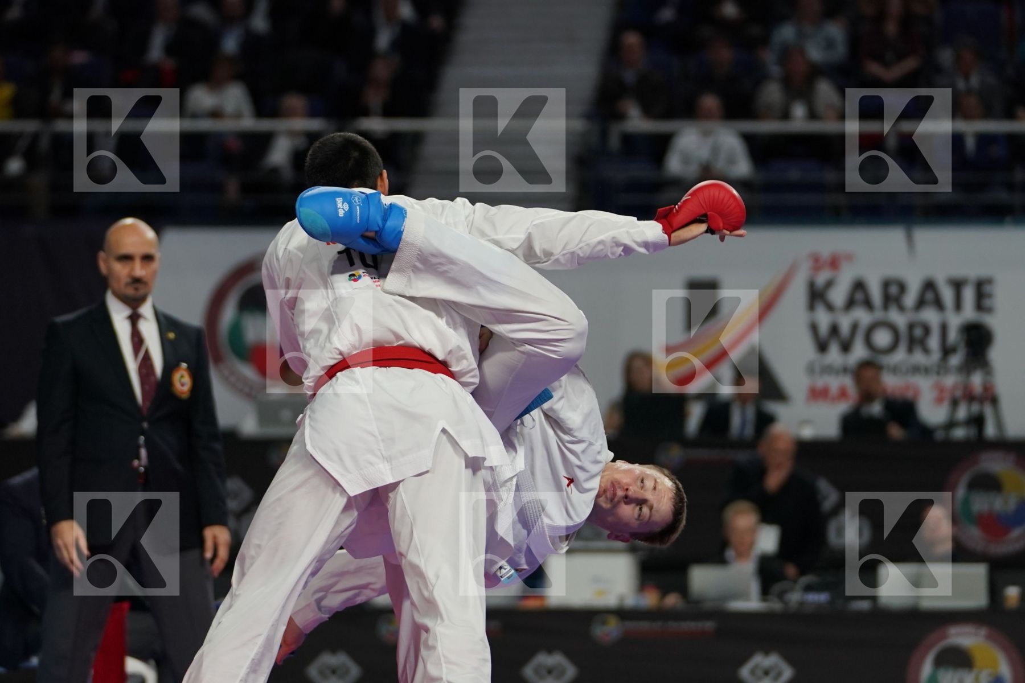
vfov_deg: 6.3
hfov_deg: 9.4
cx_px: 512
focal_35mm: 219
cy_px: 342
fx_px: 6235
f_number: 2.8
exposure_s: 1/1000
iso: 1250
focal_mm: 146
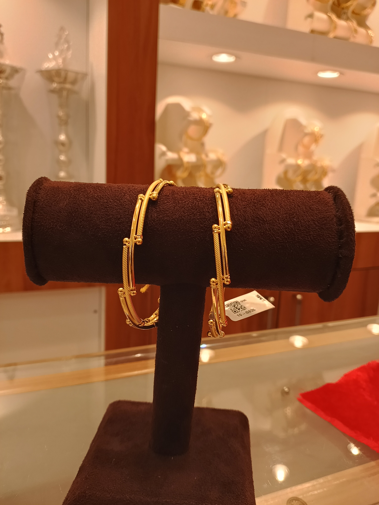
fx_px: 394
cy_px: 252
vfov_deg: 65.3
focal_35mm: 27
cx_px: 190
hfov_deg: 51.4
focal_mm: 3.61
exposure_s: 1/100
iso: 64
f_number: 1.8
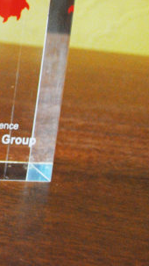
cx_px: -238
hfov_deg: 9.1
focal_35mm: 117
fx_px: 823
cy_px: -30
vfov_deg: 17.7
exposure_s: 1/40
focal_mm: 22
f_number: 6.3
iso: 800
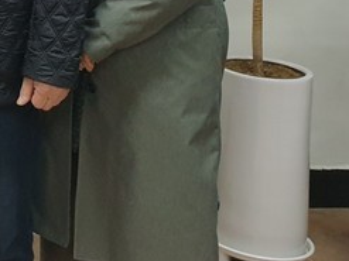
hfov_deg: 16.0
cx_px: -305
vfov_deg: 13.5
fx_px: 1018
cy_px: -166
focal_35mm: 101
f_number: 2.4
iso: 160
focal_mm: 4.3
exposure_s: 1/60
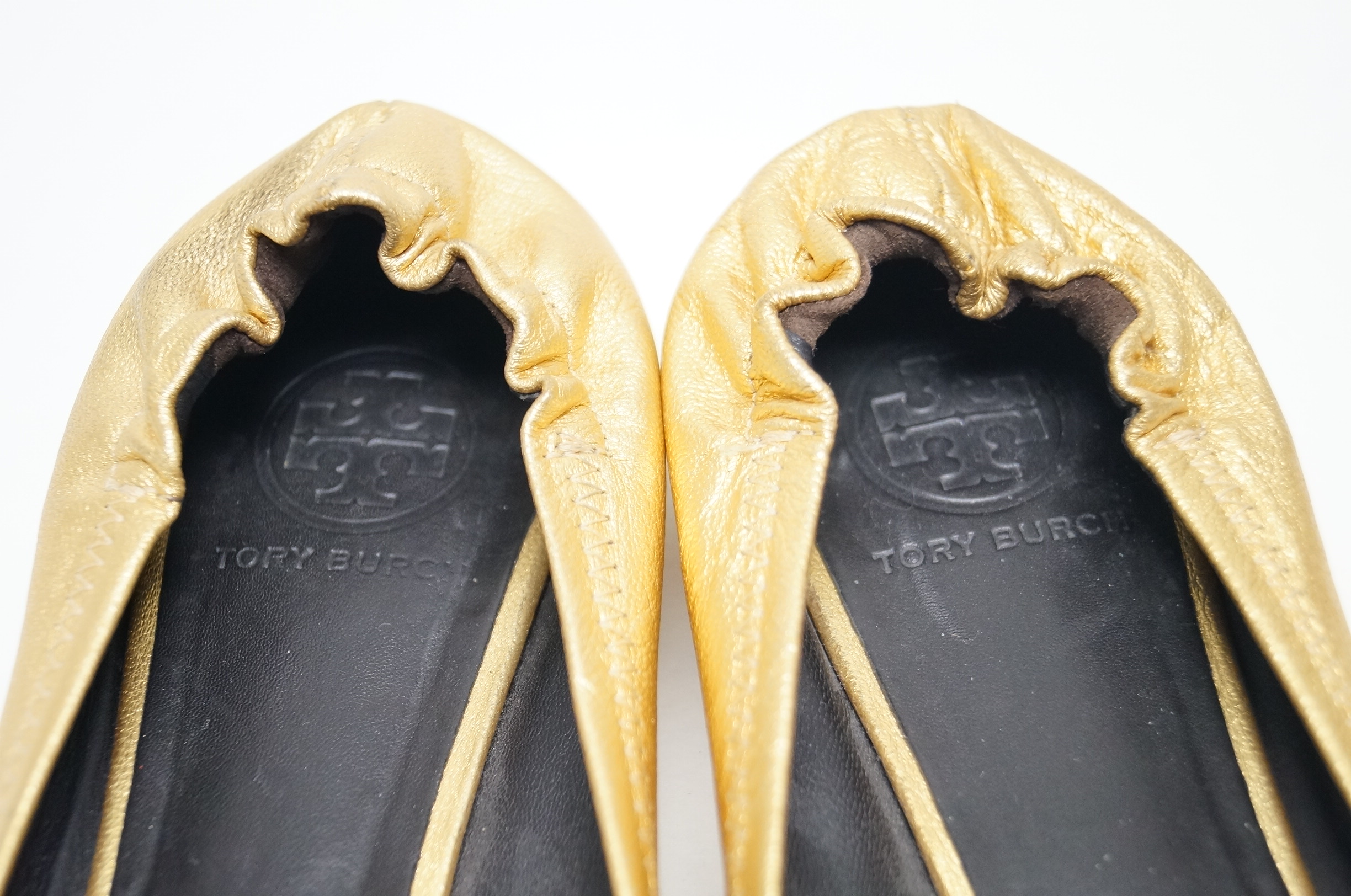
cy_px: 448
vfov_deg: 25.7
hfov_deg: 37.9
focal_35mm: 52
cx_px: 676
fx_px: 1967
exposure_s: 1/60
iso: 1250
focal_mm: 35
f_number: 4.5
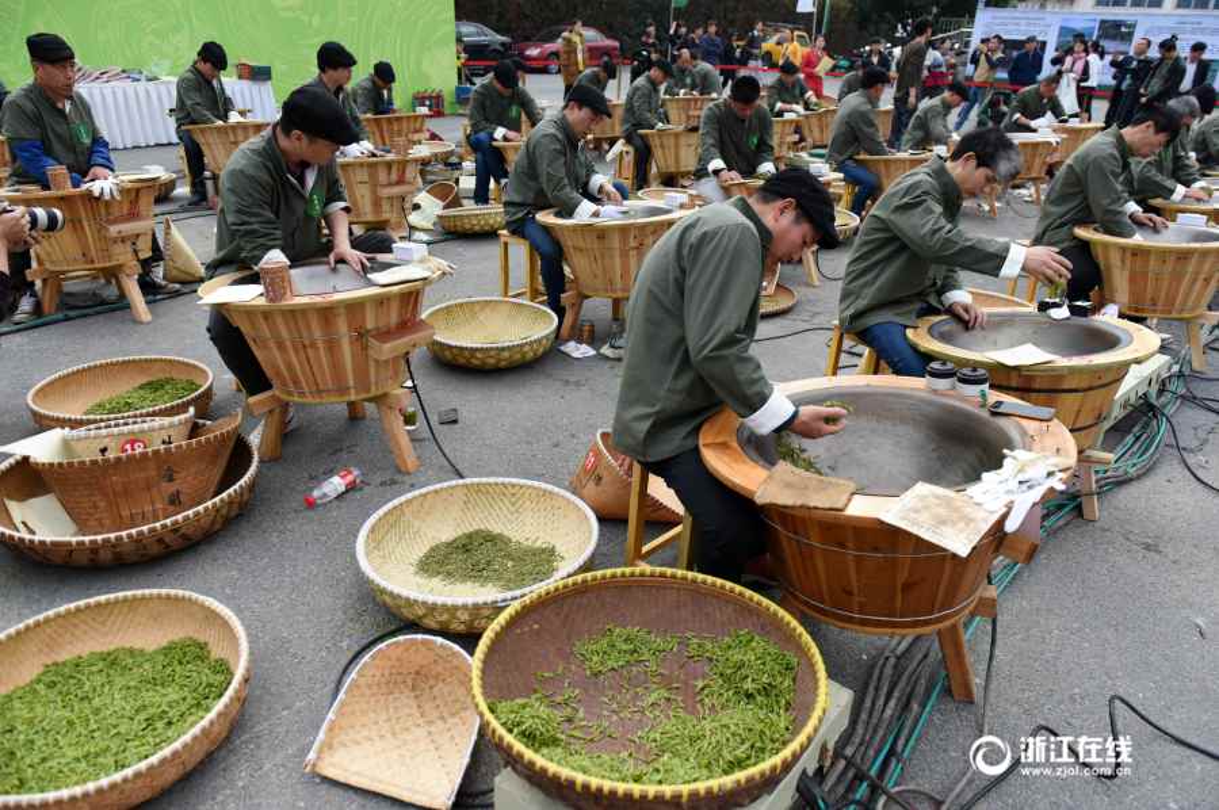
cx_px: 610
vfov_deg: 53.0
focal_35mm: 24
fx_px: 812
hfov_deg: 73.8
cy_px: 405
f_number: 4
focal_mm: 24
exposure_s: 1/4000
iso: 1250
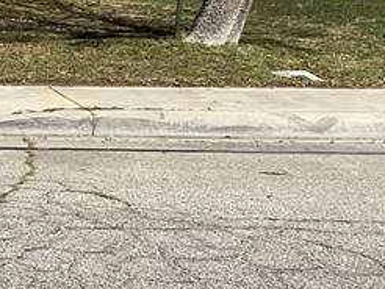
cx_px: -274
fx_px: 1436
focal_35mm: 129
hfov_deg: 13.8
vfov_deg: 11.4
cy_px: -12
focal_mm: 3.3
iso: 25
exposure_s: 1/2092
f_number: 2.4
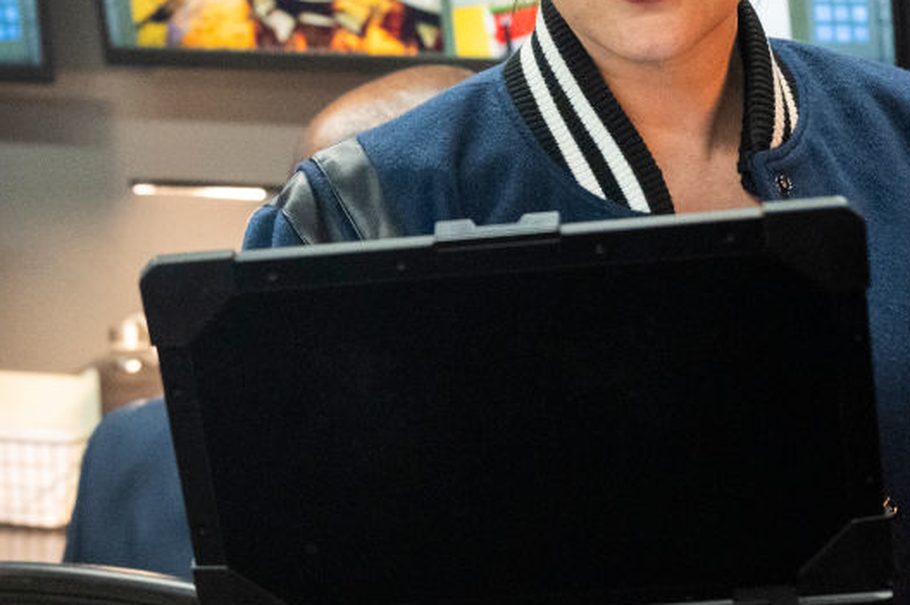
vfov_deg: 8.4
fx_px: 4116
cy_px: 164
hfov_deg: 12.6
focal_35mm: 163
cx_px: 396
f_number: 4
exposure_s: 1/100
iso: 4000
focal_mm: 56
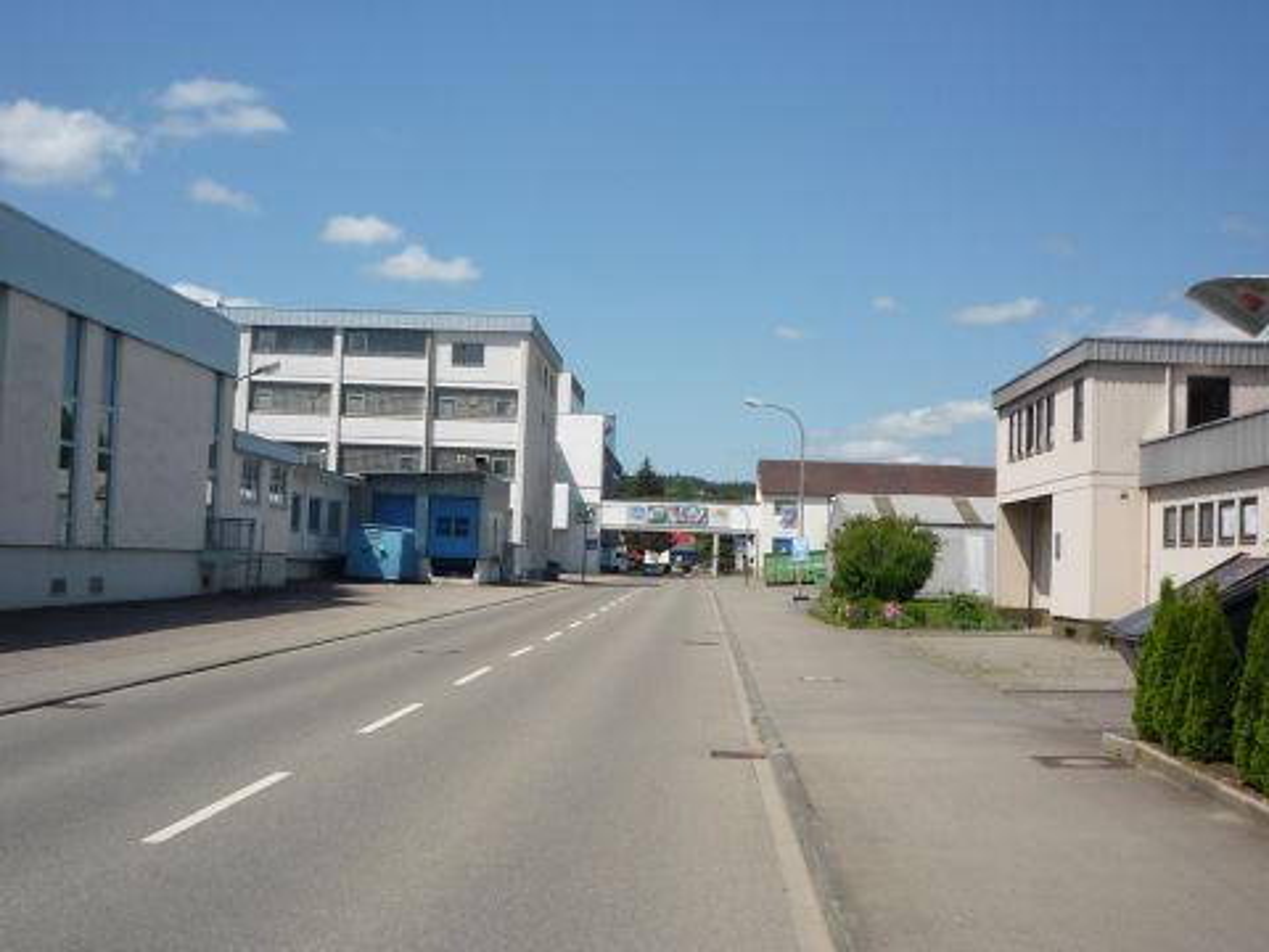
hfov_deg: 42.9
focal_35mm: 44
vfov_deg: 32.9
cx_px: 634
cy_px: 476
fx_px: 1613
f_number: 5.6
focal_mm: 5.2
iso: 100
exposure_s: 1/640
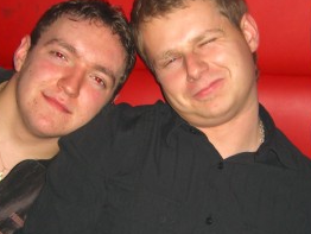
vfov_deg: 16.9
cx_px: 186
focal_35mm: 87
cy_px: 165
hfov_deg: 22.5
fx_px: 782
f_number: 2.8
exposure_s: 1/60
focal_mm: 7.9
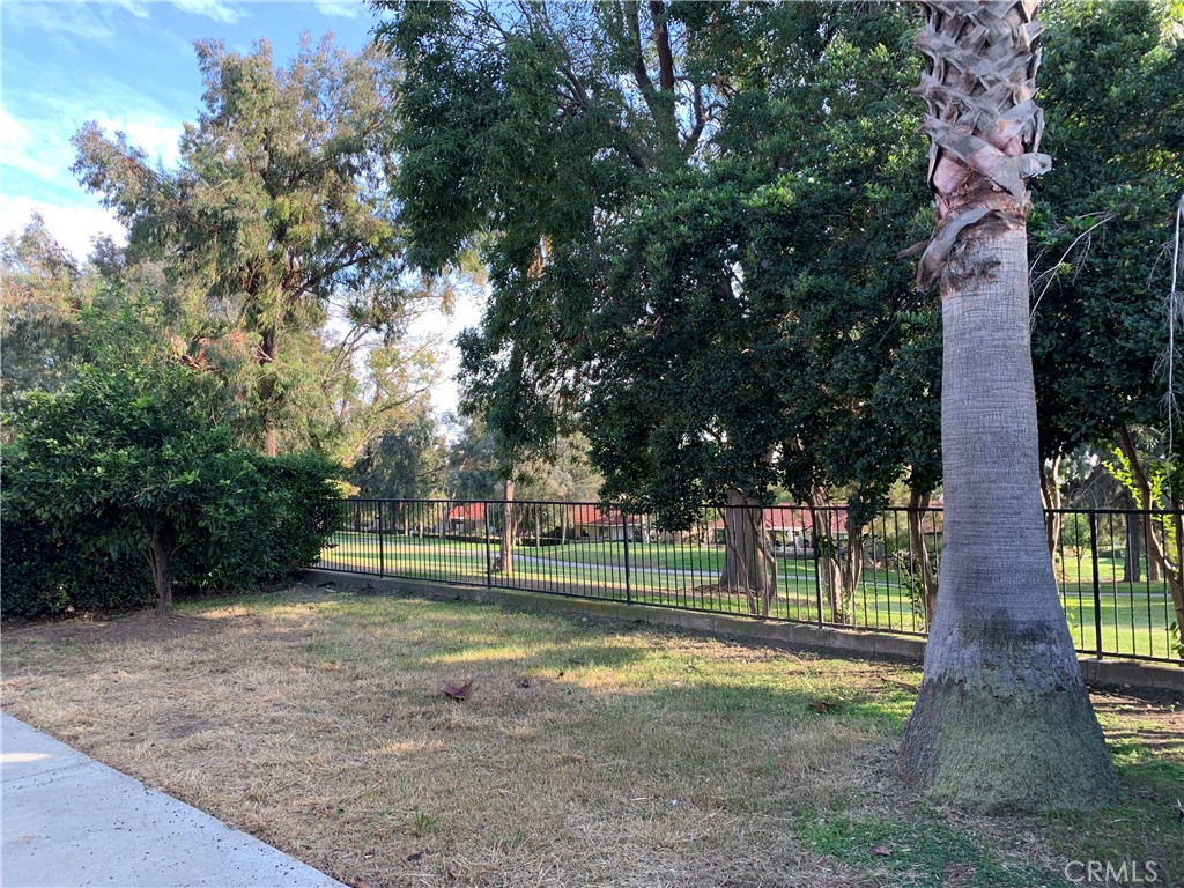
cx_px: 592
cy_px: 444
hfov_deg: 67.3
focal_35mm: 26
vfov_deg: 53.1
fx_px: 889
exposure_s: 1/123
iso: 25
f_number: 1.8
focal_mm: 4.25
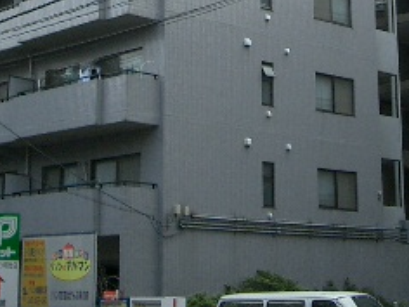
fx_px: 1122
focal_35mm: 95
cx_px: 218
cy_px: -90
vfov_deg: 14.9
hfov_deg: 20.6
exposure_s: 1/640
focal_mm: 5.8
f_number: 2.6
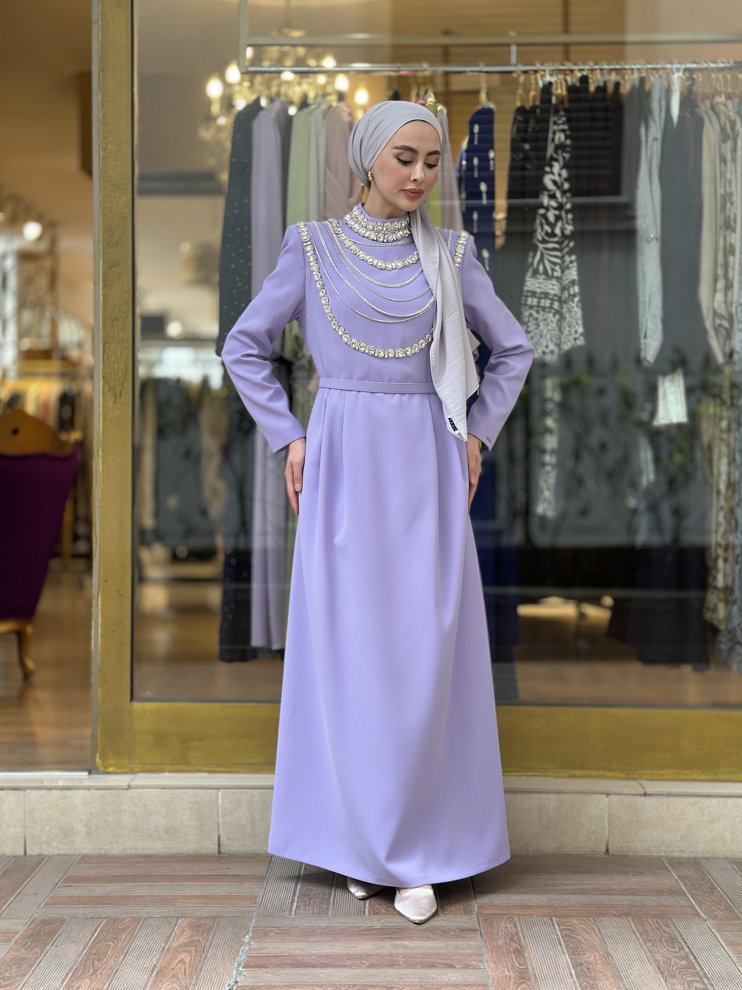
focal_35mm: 50
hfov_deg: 29.1
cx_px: 364
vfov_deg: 38.2
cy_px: 486
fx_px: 1429
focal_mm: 6.86
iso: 100
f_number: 1.78
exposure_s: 1/100
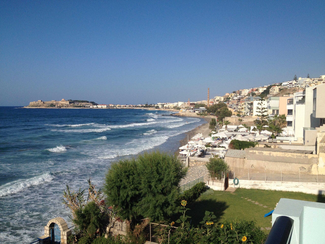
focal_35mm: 35
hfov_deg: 52.6
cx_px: 162
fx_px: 329
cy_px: 122
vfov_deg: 40.7
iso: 50
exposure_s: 1/3247
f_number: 2.4
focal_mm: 4.28
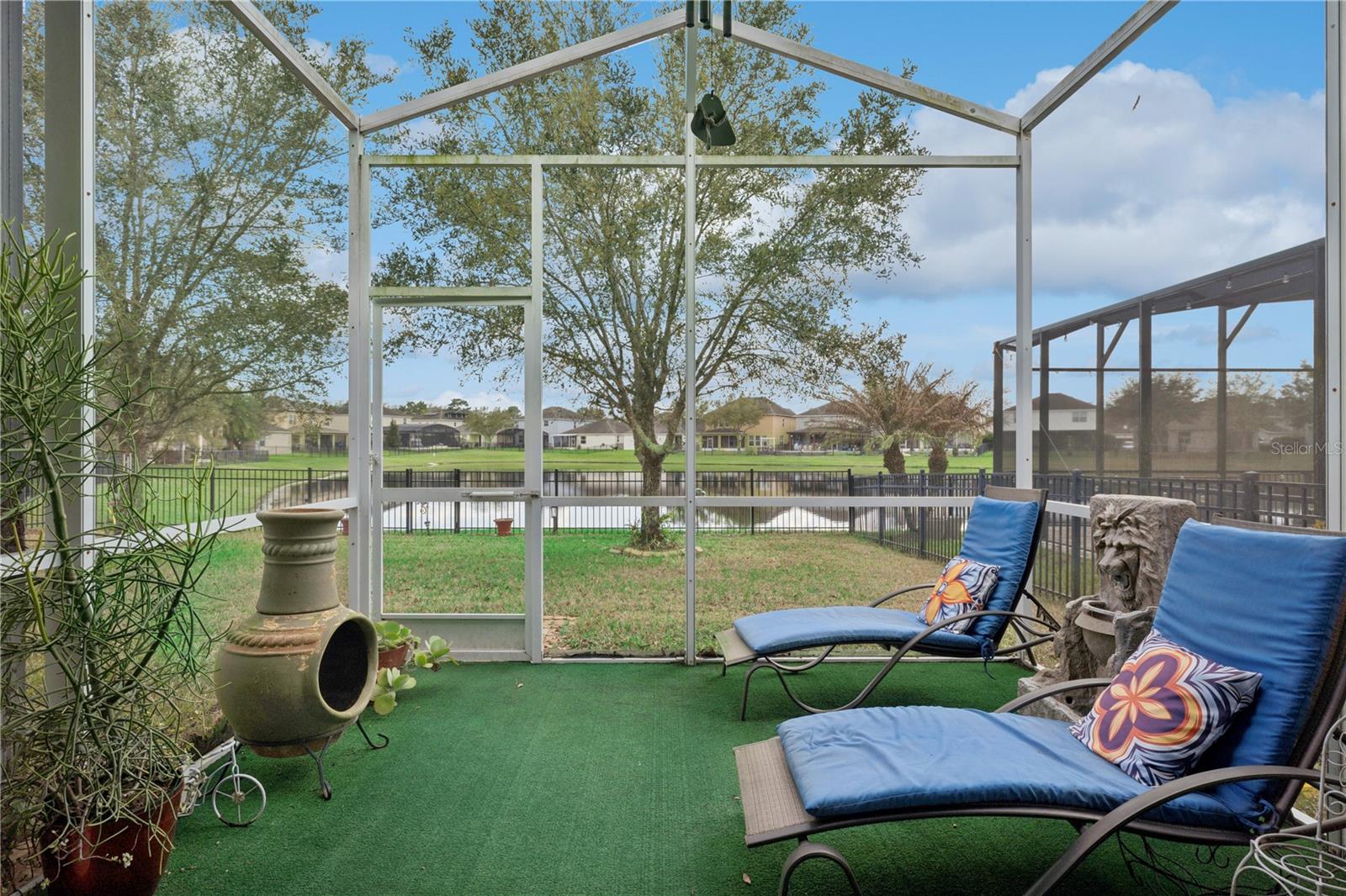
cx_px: 673
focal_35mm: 19
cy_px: 448
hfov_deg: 88.1
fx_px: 695
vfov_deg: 65.6
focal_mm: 18.6
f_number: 11
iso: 125
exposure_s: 1/100
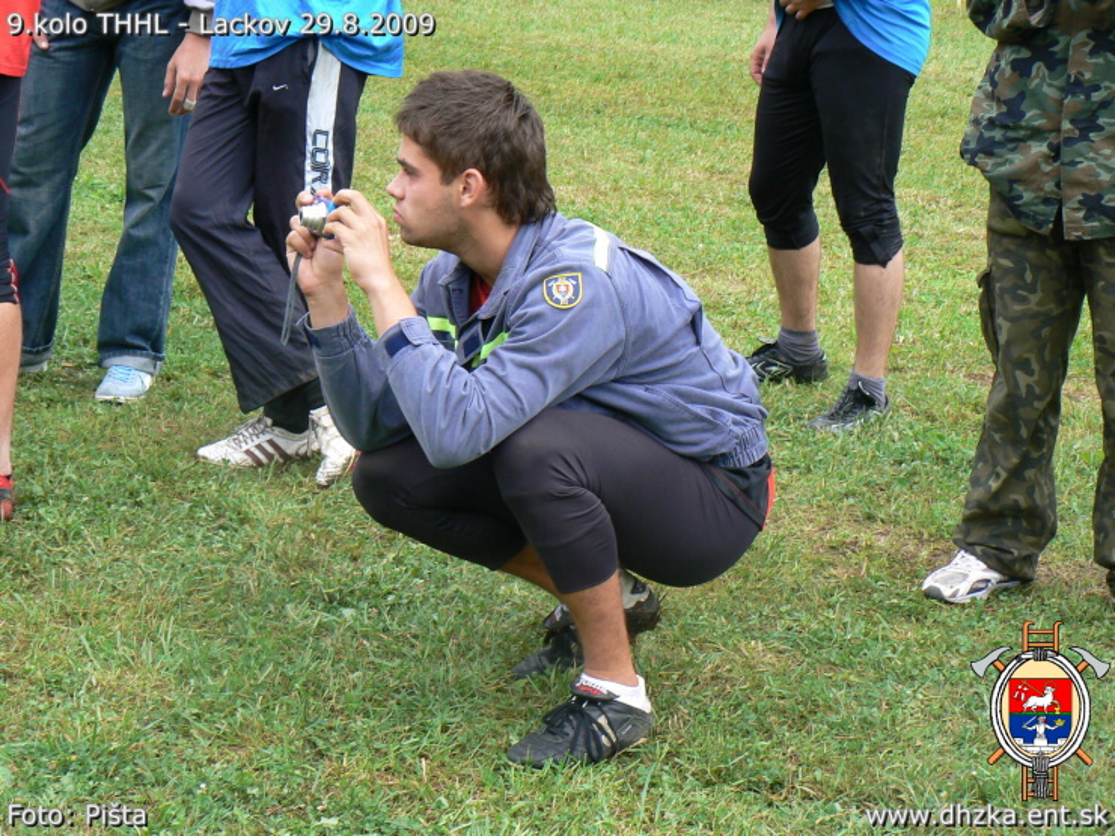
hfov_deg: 23.8
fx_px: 2641
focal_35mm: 82
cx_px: 558
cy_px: 418
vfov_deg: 18.0
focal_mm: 13.7
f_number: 5
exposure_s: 1/125
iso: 80
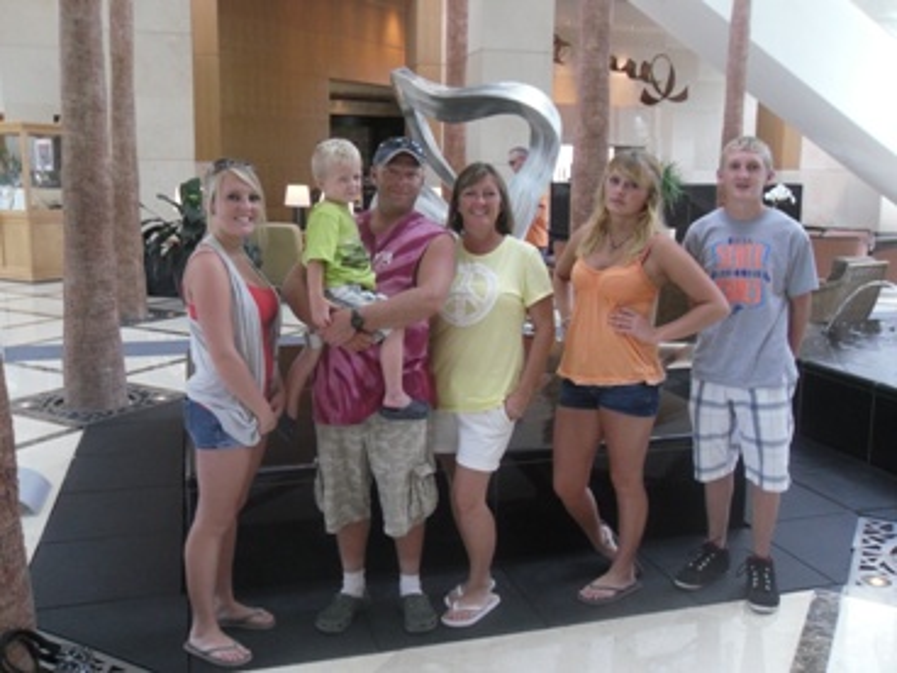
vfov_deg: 32.2
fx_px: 1166
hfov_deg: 42.1
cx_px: 448
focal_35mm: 45
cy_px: 336
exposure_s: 1/45
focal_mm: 6.3
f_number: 3.5
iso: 400
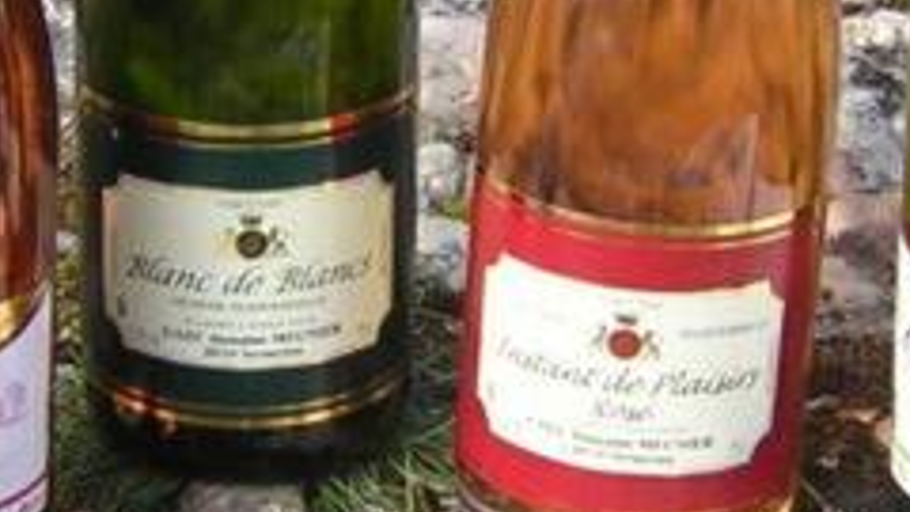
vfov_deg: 8.4
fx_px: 3499
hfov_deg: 14.8
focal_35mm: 145
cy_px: 99
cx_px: 360
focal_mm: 5.2
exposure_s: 1/214
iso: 100
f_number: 2.7
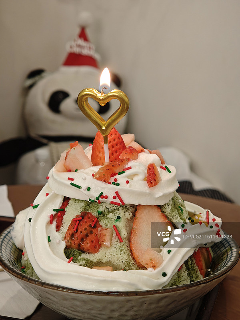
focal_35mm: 60
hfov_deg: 24.4
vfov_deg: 32.2
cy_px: 160
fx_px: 555
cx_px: 120
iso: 1600
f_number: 2
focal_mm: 9
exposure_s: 1/100
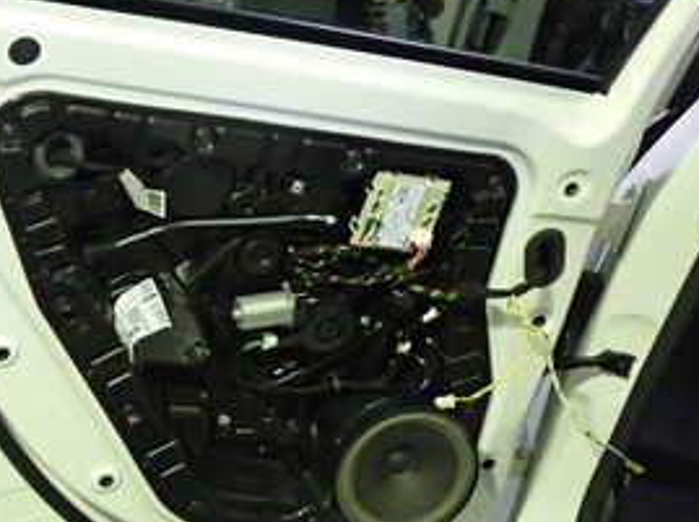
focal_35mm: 67
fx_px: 1351
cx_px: 205
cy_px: 130
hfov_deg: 28.7
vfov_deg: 21.7
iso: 500
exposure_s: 1/30
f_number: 2.3
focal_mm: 5.4
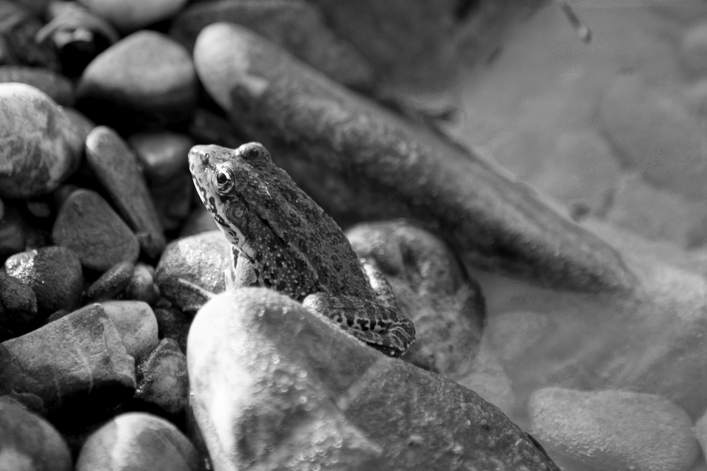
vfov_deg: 3.1
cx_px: 354
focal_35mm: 450
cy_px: 236
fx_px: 8832
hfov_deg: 4.6
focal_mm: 300
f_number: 5.6
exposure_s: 1/200
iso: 400
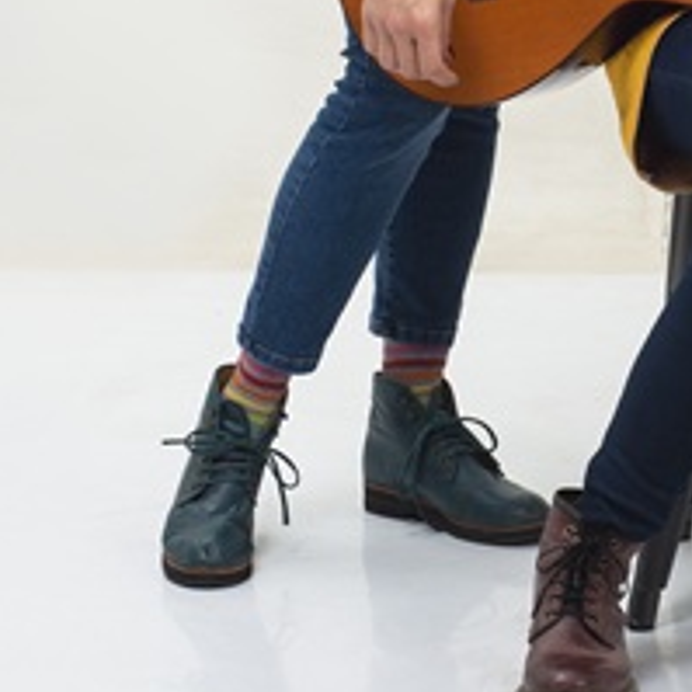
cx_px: 935
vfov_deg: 8.9
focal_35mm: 192
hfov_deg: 8.9
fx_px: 4342
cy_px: -282
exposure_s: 1/80
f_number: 11
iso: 125
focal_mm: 50
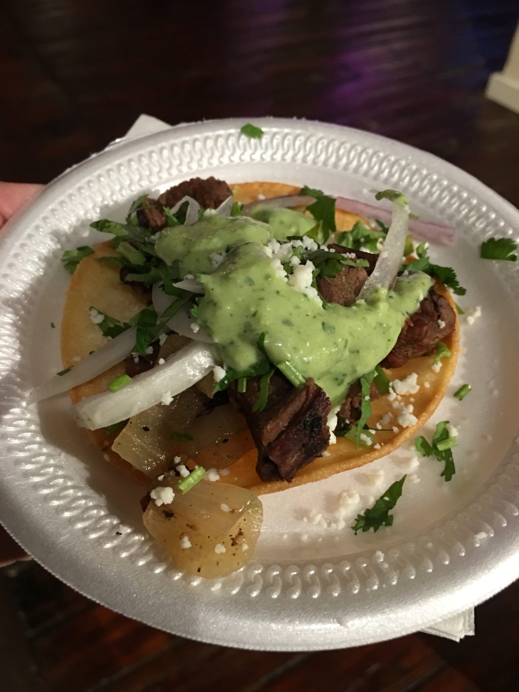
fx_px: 580
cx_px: 260
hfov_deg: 48.2
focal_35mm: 29
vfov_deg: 61.7
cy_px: 346
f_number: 2.2
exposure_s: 1/15
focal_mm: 4.15
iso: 100
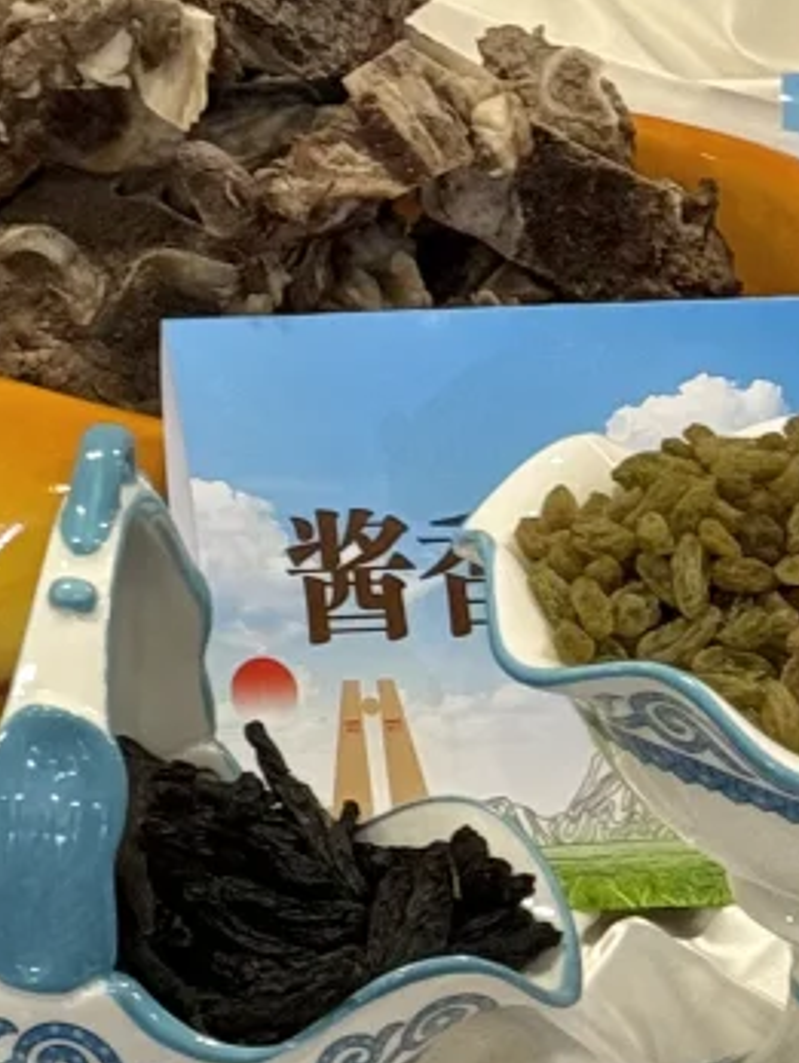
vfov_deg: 9.6
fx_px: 6113
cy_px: -594
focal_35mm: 199
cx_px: -686
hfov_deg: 7.3
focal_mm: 6.76
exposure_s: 1/50
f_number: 1.78
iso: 160
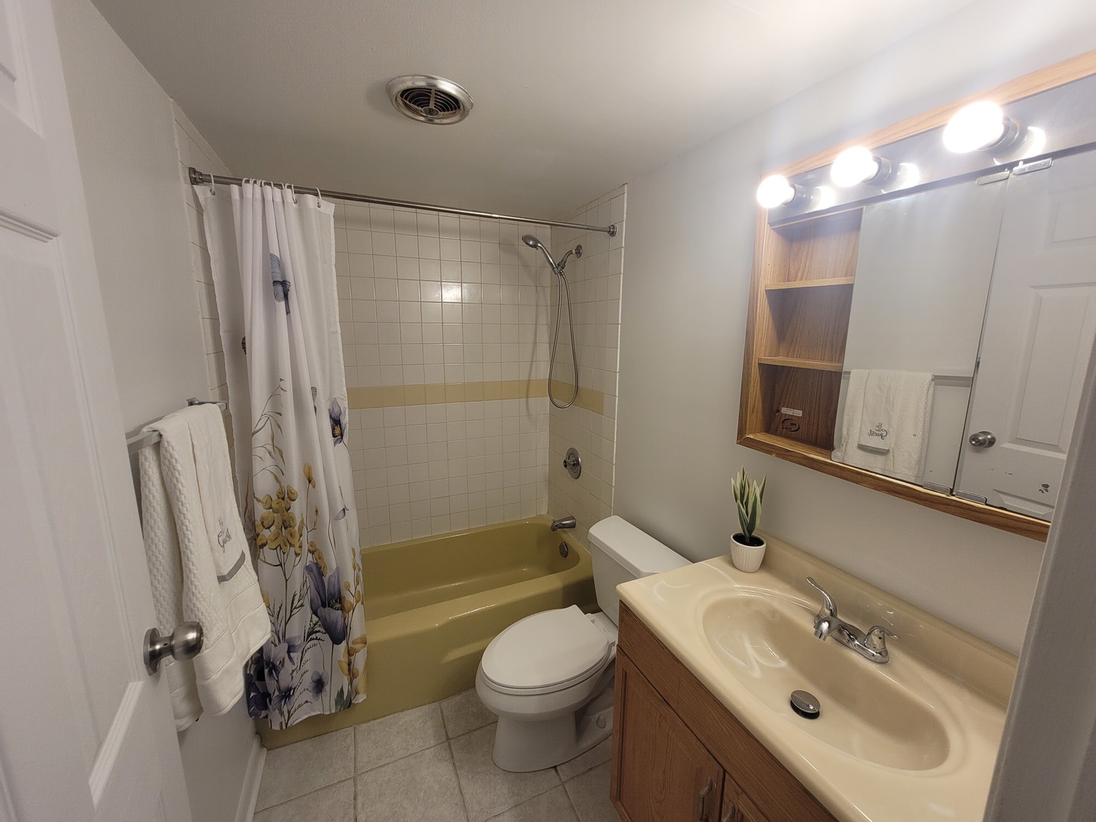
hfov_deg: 106.2
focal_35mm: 13
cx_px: 548
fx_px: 412
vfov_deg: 89.9
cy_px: 411
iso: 50
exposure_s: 1/120
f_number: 2.2
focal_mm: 1.74
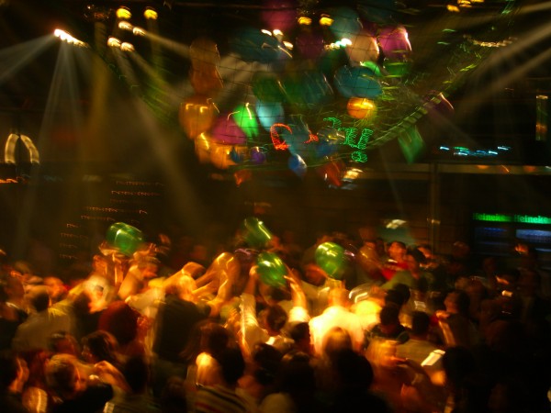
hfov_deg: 41.2
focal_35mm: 46
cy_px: 206
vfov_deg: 31.5
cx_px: 276
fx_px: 732
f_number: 3.1
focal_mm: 9.5
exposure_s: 1/8
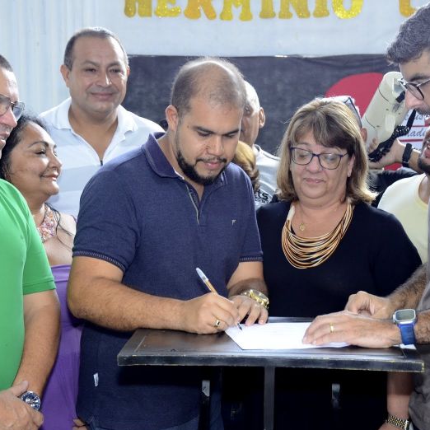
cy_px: 217
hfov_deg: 22.2
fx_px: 1096
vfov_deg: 22.2
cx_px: 224
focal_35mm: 78
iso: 800
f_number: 7.1
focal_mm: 40
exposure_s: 1/60
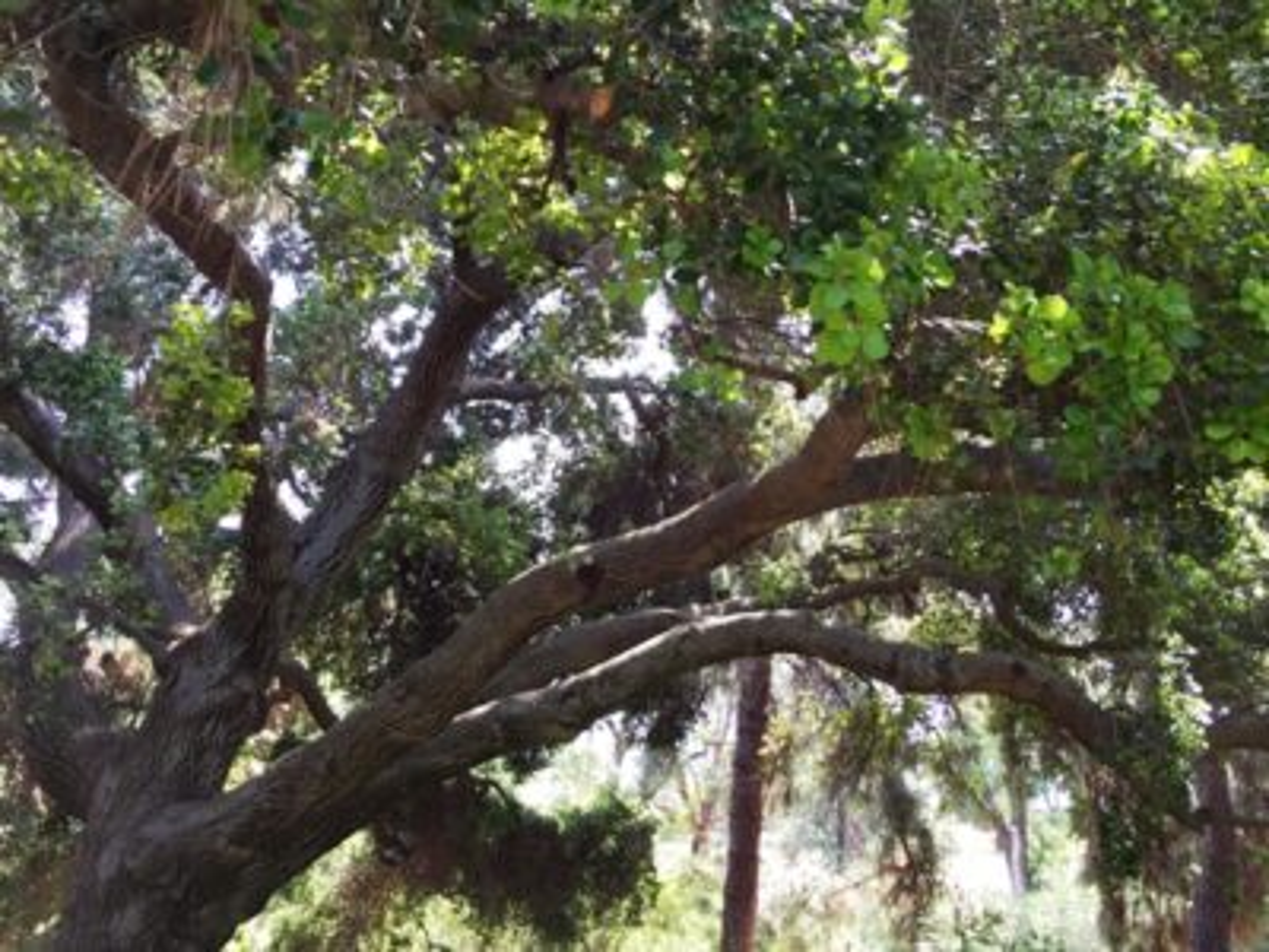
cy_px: 476
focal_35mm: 29
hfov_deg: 61.7
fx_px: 1063
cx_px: 634
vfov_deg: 48.2
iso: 50
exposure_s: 1/120
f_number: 2.2
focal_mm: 4.15
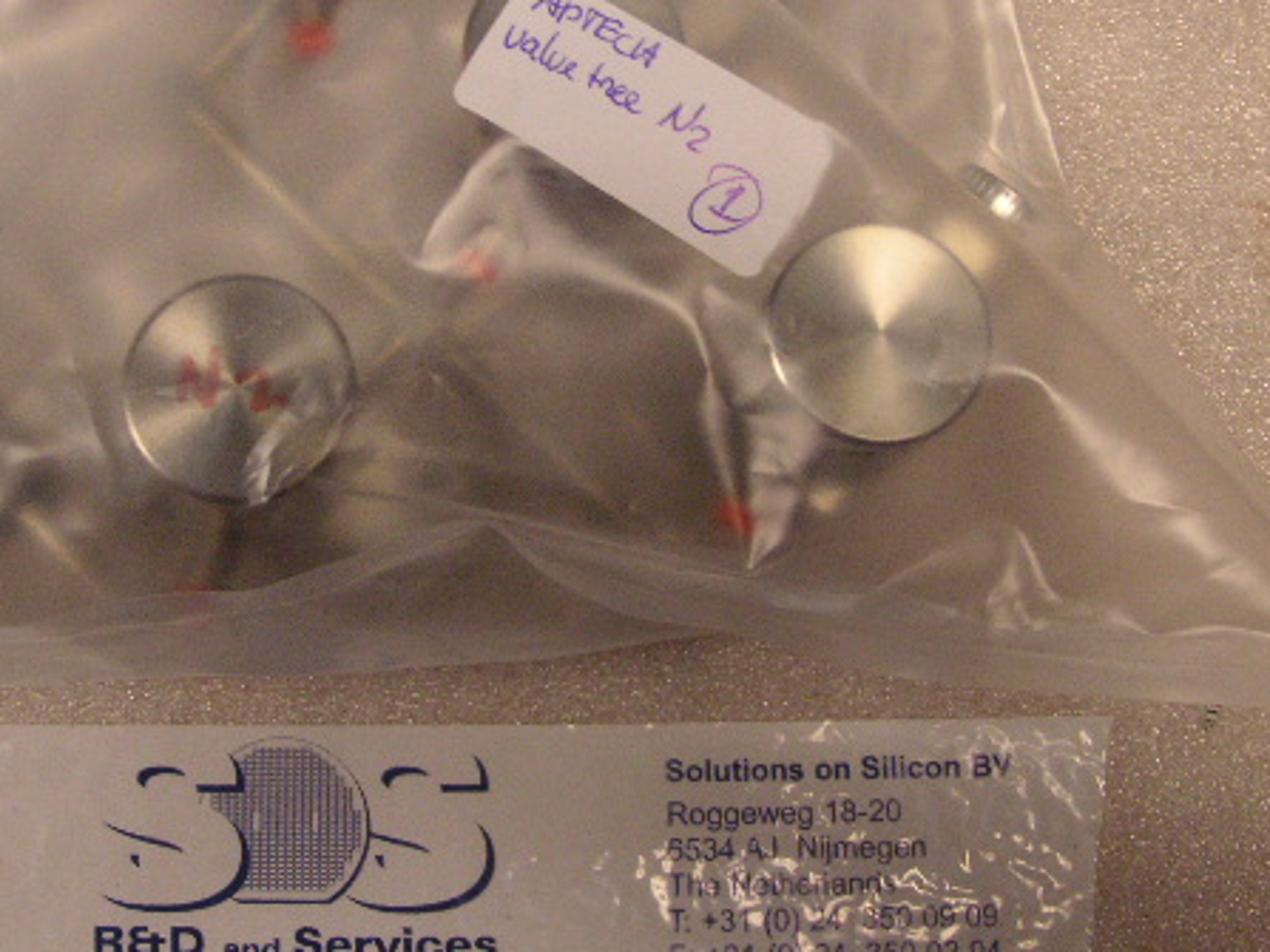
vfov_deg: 27.3
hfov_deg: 36.0
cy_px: 318
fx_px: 1944
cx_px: 494
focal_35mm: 53
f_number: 2.8
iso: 100
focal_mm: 6.1
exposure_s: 1/45
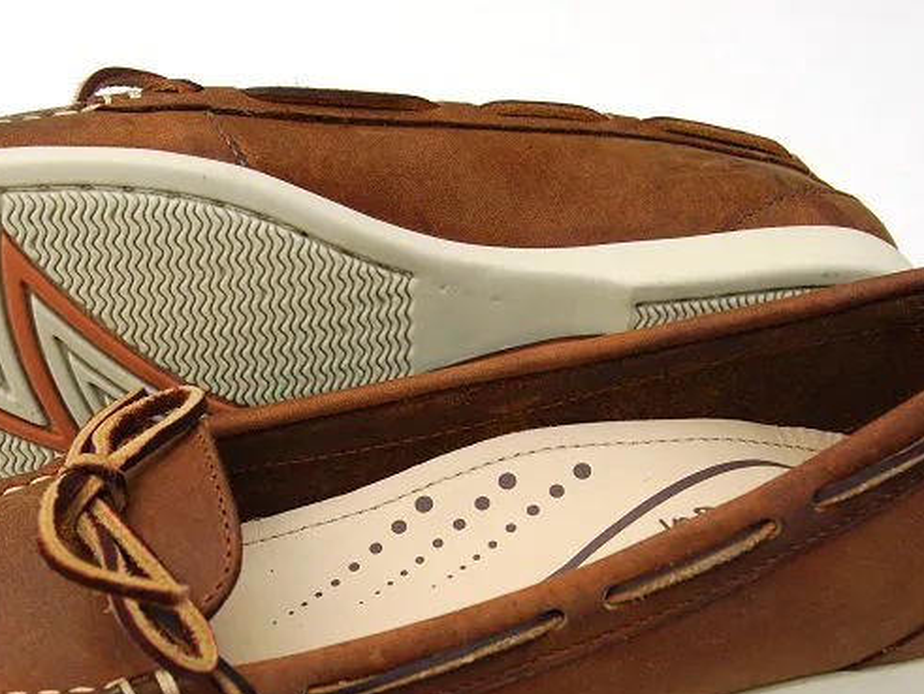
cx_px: 399
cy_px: 483
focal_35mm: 61
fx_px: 1629
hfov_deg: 31.6
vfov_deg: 23.9
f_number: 8
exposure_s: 1/60
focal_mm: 26
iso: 110
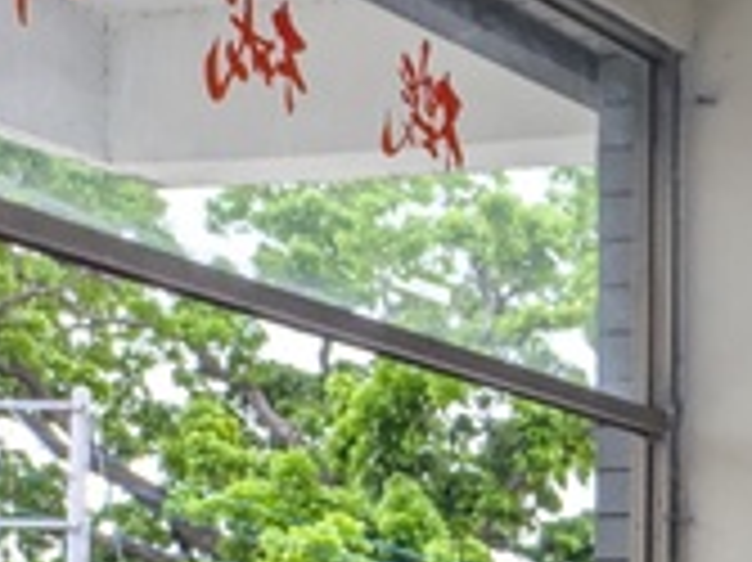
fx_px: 2279
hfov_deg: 15.3
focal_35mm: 105
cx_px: 1481
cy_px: 908
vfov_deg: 13.1
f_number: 1.89
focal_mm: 5.43
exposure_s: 1/301
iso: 75
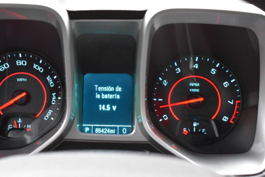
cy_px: 101
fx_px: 478
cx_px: 111
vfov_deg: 20.9
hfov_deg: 30.9
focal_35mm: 65
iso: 1400
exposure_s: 1/15
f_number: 6.3
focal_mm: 36
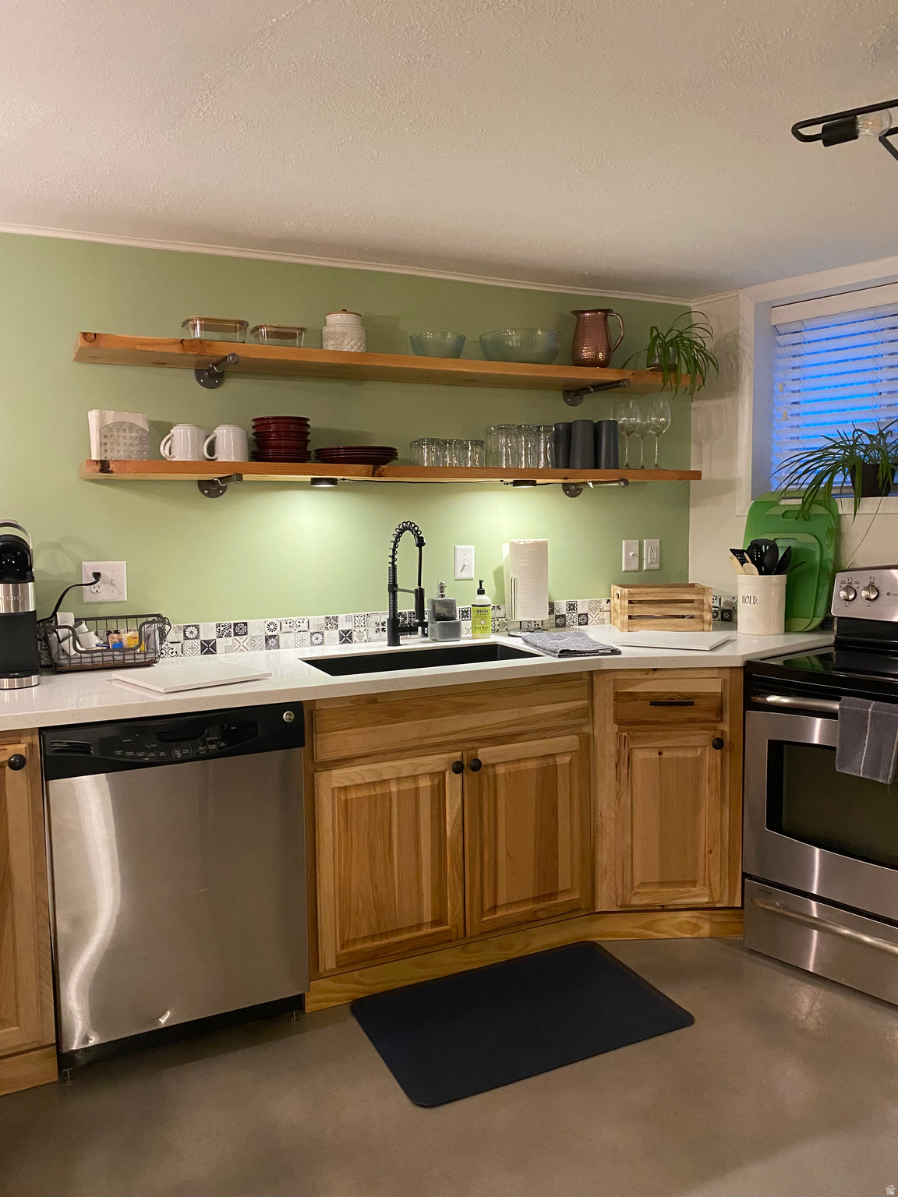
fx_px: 899
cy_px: 598
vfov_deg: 67.3
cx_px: 449
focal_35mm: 26
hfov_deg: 53.1
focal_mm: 4.25
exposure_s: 1/60
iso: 400
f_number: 1.8
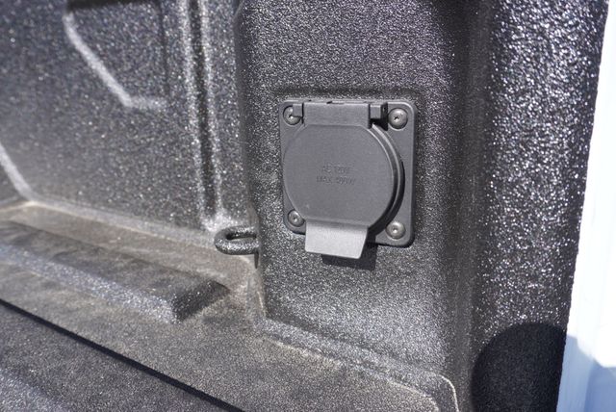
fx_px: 514
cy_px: 206
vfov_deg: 43.7
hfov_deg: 61.9
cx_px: 308
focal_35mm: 30
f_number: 6.3
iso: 100
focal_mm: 20
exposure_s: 1/160
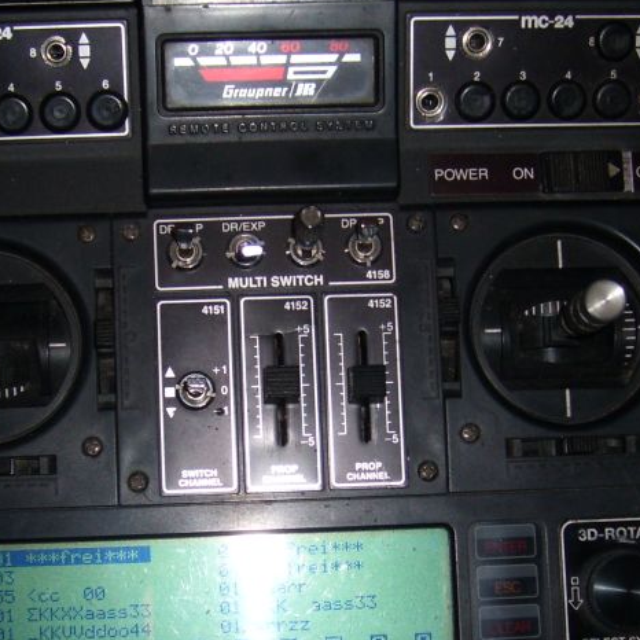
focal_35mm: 68
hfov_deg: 25.3
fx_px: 1422
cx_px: 273
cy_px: 467
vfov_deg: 25.1
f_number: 7.1
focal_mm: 5.8
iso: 50
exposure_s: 1/30
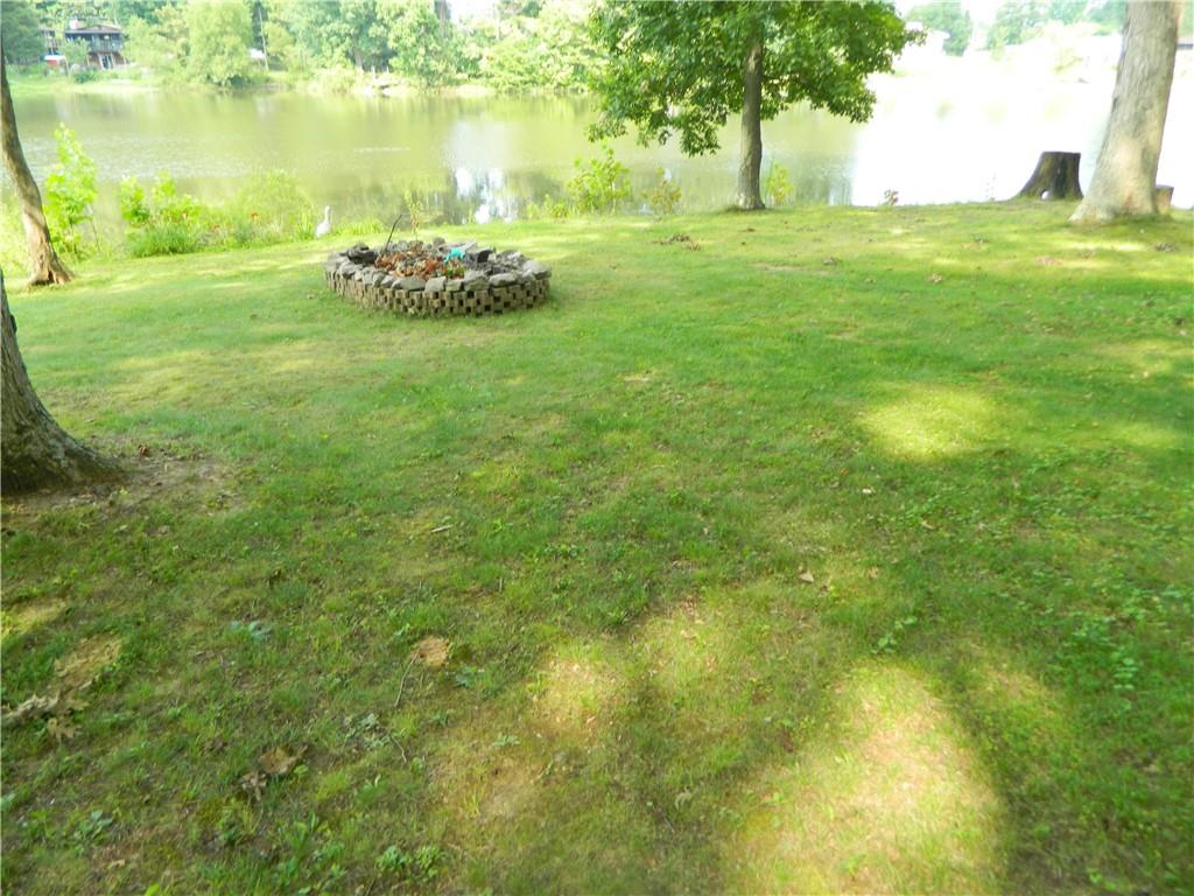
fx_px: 862
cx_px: 597
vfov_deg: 54.9
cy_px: 448
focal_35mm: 25
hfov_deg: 69.4
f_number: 3.1
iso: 80
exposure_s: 1/80
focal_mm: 4.5
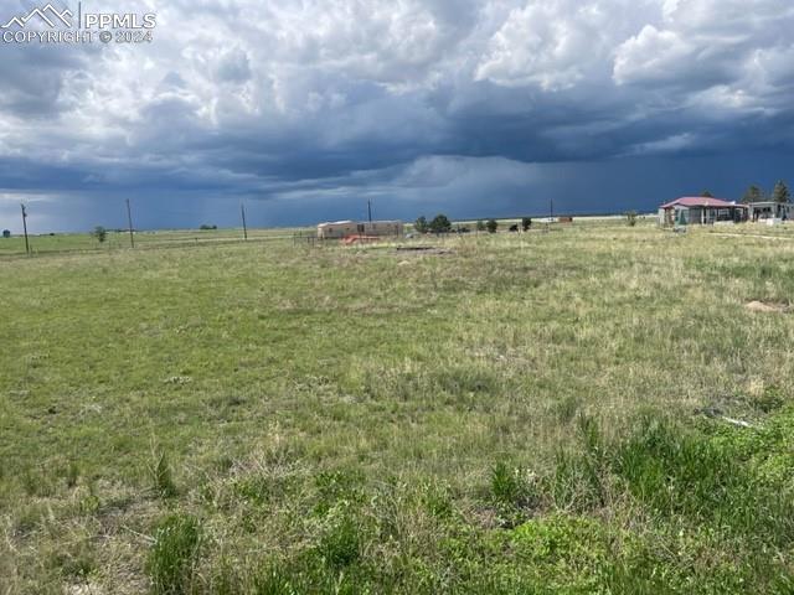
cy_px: 298
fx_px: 596
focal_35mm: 26
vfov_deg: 53.1
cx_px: 397
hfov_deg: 67.3
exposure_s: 1/4149
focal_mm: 5.1
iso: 50
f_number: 1.6
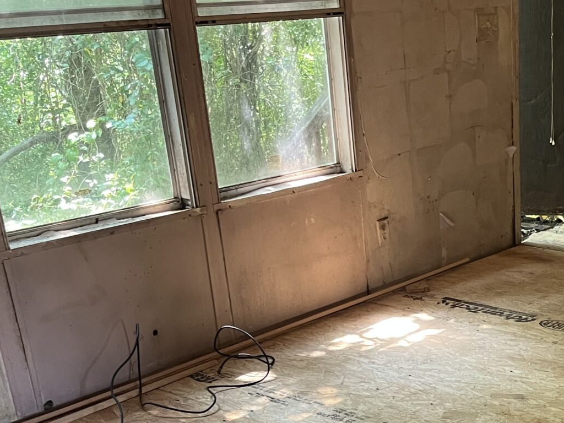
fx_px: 1059
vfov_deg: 21.4
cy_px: 467
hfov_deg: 28.3
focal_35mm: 65
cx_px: 544
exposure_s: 1/60
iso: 160
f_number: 1.6
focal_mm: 5.1
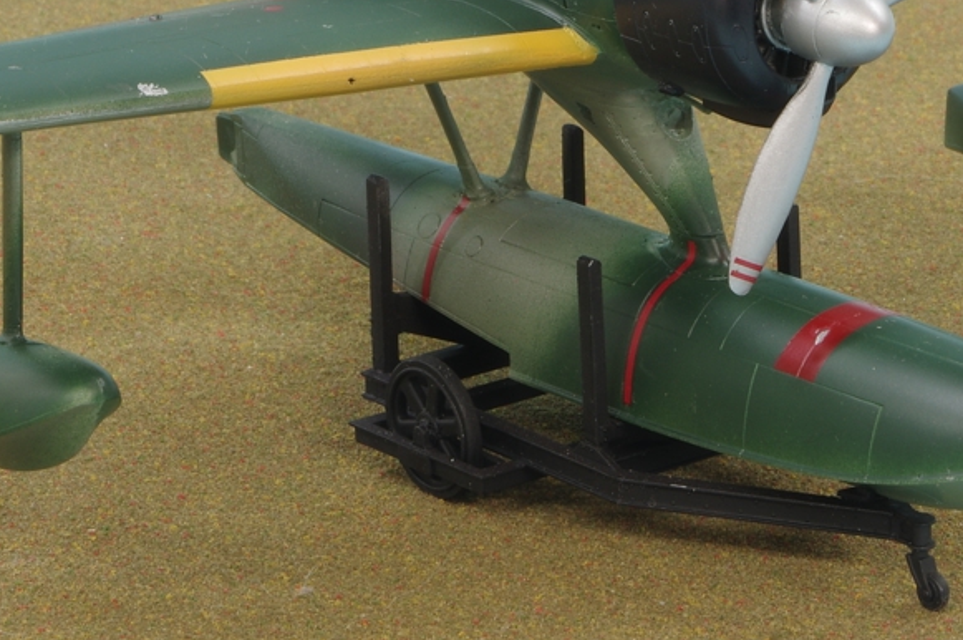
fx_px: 6626
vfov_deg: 5.5
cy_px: 71
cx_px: 486
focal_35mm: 248
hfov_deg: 8.3
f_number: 25
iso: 100
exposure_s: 5
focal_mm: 60
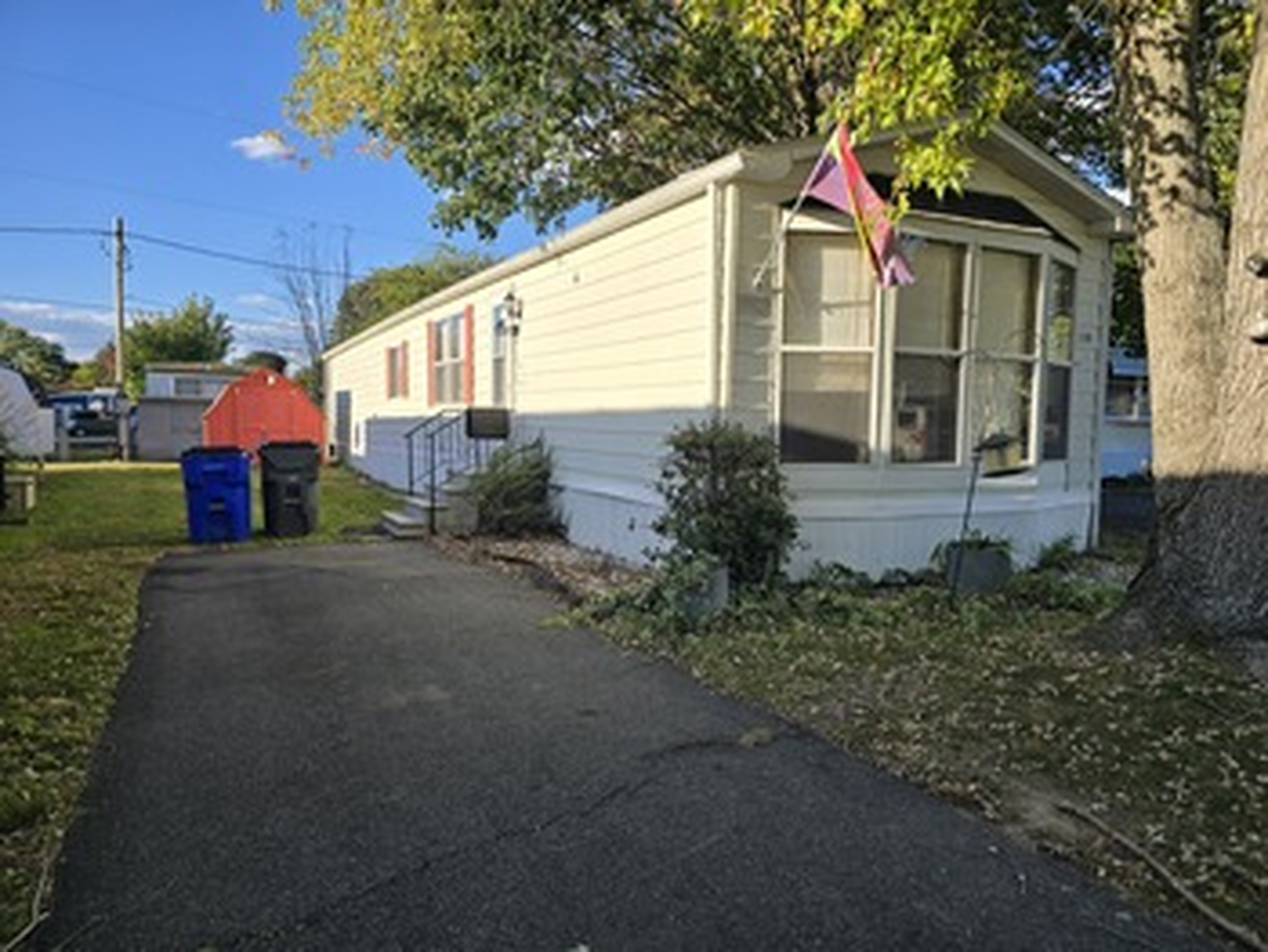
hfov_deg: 73.9
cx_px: 634
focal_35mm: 23
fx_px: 843
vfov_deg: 58.9
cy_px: 476
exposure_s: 1/707
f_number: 1.7
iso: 12
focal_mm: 6.3
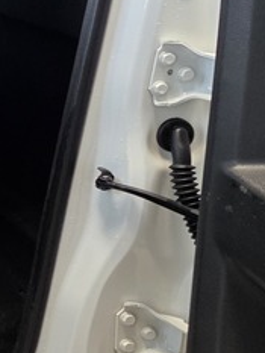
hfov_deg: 11.6
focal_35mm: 101
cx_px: -403
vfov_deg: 19.3
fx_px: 1030
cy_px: 105
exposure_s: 1/180
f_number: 1.7
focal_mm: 6.25
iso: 125
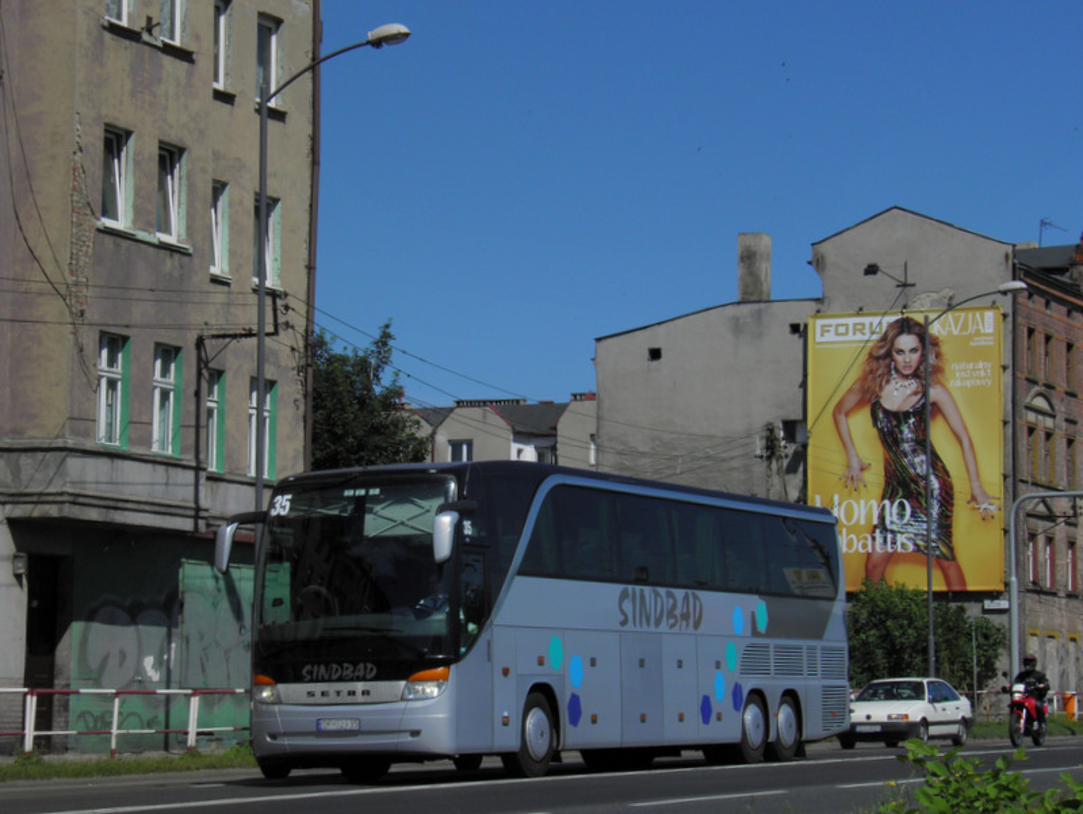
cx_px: 542
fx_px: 2630
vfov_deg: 17.6
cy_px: 407
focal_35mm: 84
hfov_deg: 23.3
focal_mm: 15.2
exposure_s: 1/800
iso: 50
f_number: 5.6
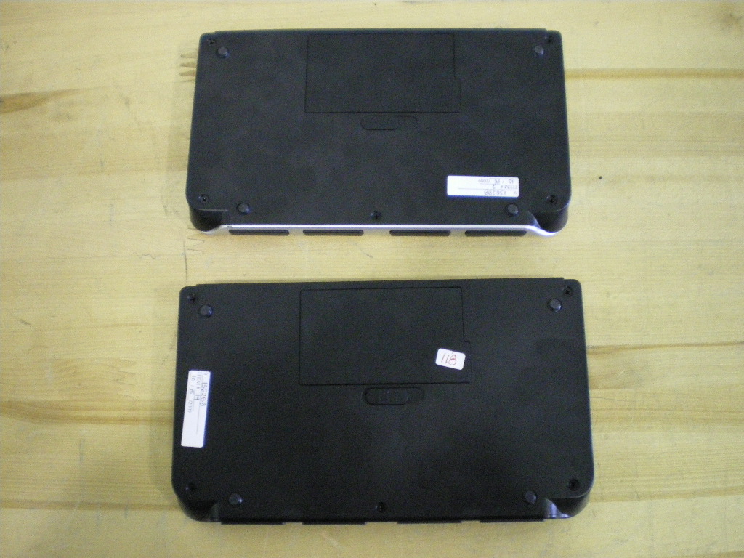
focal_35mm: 36
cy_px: 279
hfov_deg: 51.4
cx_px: 372
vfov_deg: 39.7
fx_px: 774
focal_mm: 6.3
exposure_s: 1/60
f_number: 3.1
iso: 800
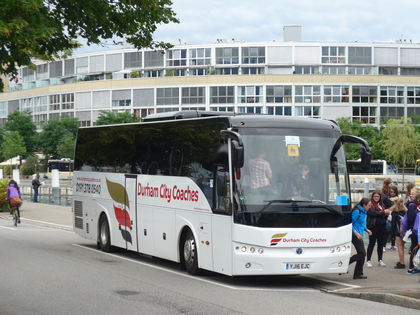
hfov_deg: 20.2
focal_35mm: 97
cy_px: 158
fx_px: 1177
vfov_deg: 15.2
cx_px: 210
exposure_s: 1/200
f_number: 4.7
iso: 80
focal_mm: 19.2
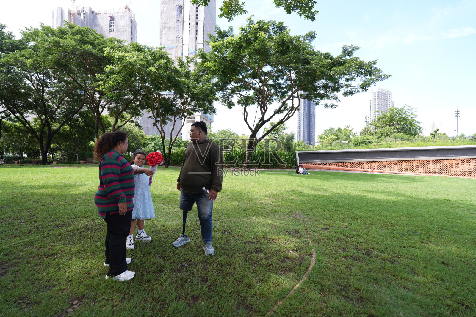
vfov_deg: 73.8
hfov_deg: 96.7
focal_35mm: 16
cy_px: 158
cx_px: 238
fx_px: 212
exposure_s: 1/400
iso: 100
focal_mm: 16
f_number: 2.8
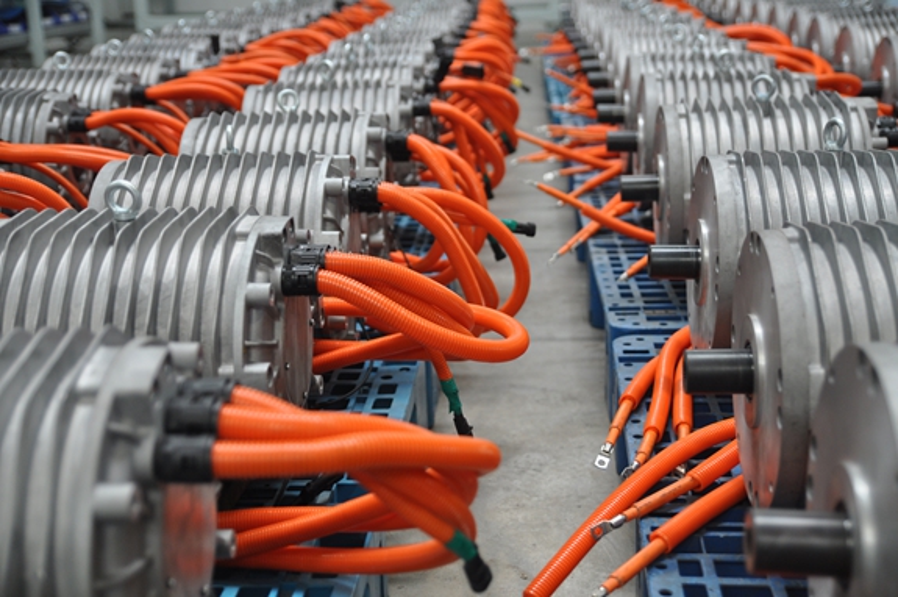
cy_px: 298
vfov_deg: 26.4
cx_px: 449
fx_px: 1271
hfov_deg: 38.9
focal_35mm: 51
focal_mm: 34
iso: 500
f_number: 2.8
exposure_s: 1/30
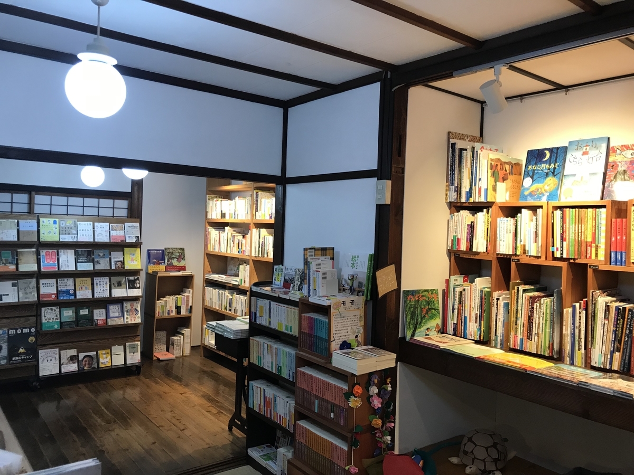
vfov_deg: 49.7
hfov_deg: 63.4
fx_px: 513
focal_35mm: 28
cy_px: 238
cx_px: 317
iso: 40
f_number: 1.8
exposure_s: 1/20
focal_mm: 3.99
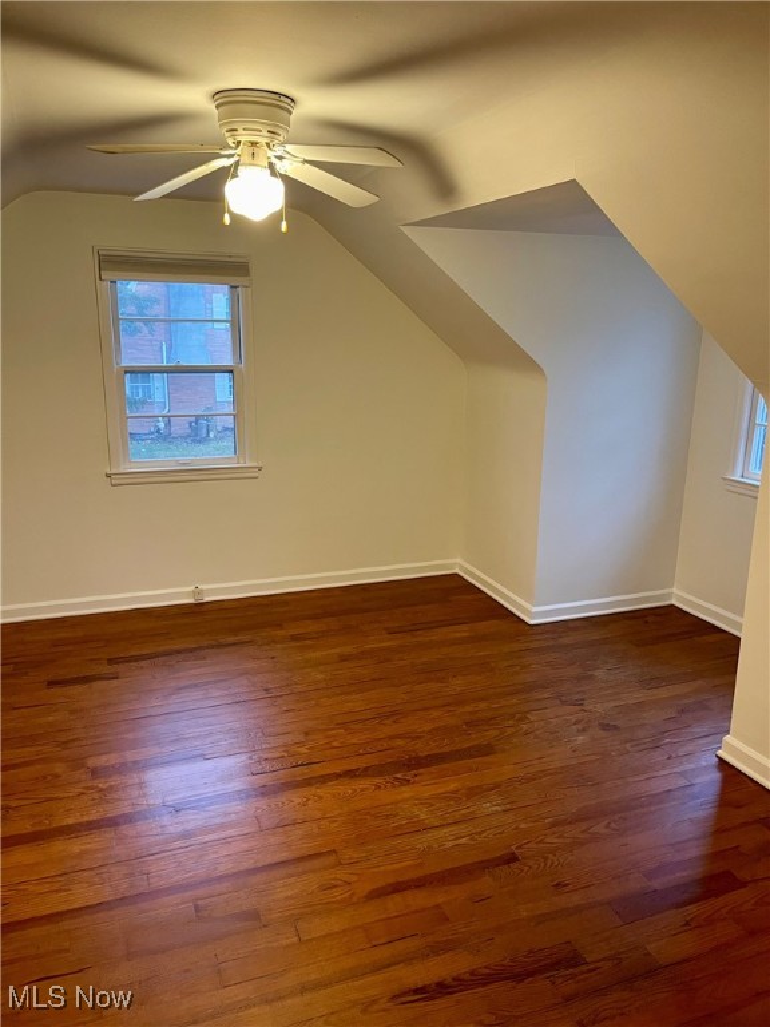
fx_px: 741
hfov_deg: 54.9
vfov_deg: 69.4
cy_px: 514
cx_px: 385
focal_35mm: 25
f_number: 1.6
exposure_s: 1/60
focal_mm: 5.1
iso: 320
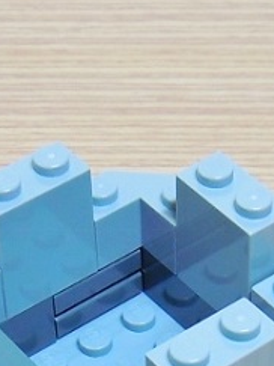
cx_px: 124
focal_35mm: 98
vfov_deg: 19.4
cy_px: 372
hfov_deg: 15.1
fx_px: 1035
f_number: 3.5
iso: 100
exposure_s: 1/20
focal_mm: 5.4
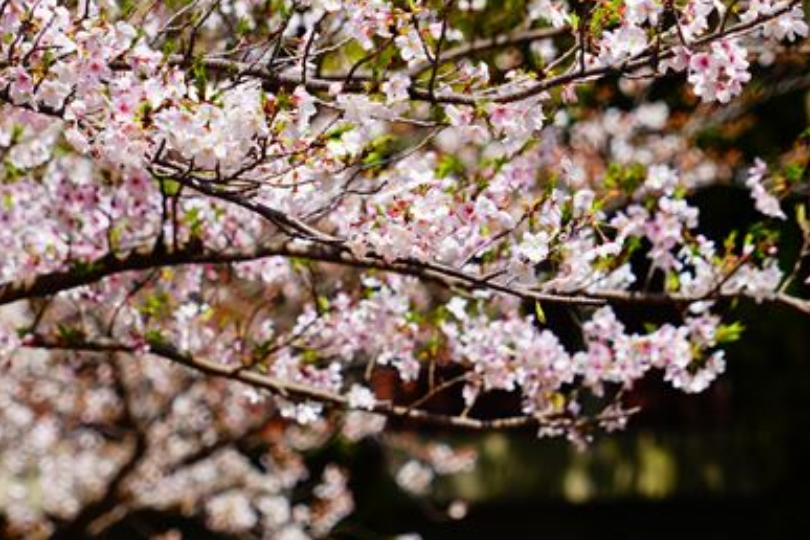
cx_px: 393
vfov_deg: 3.0
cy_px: 252
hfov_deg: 4.6
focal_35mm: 453
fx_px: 10192
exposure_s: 1/350
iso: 125
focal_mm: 219
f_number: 8
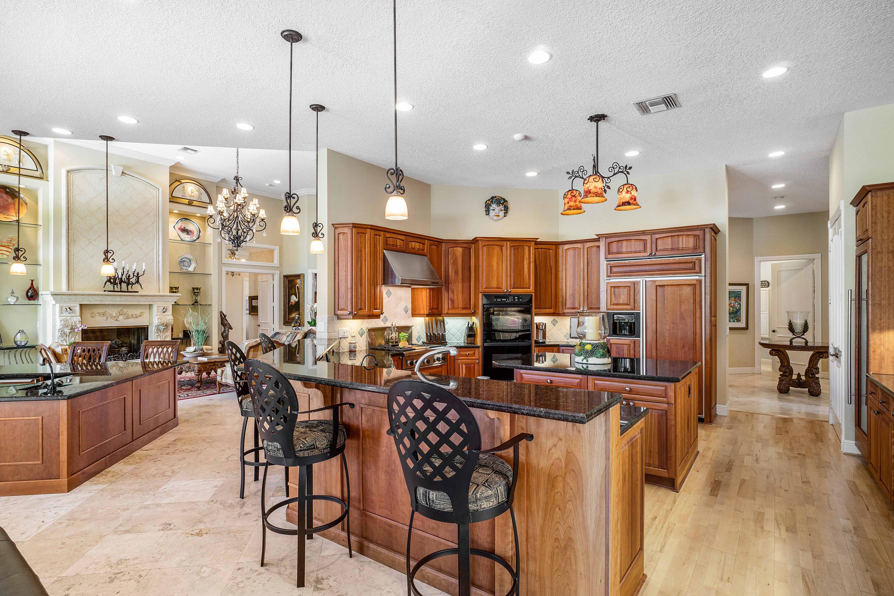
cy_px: 298
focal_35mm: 18
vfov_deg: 67.4
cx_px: 447
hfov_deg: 90.0
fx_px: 447
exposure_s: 1/10
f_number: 8
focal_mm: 12
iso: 160
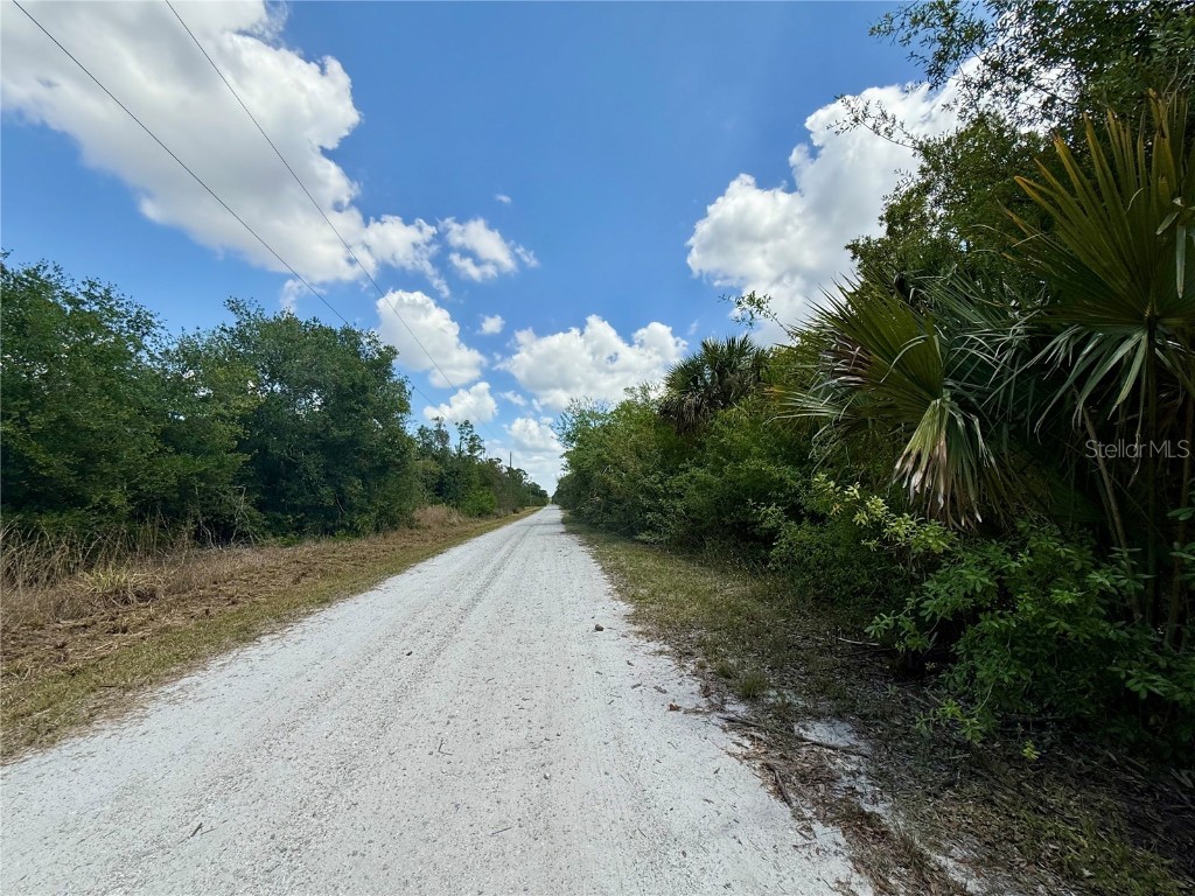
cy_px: 448
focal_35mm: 14
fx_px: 483
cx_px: 598
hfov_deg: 102.1
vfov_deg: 85.7
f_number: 2.2
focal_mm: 2.22
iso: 50
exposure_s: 1/2320
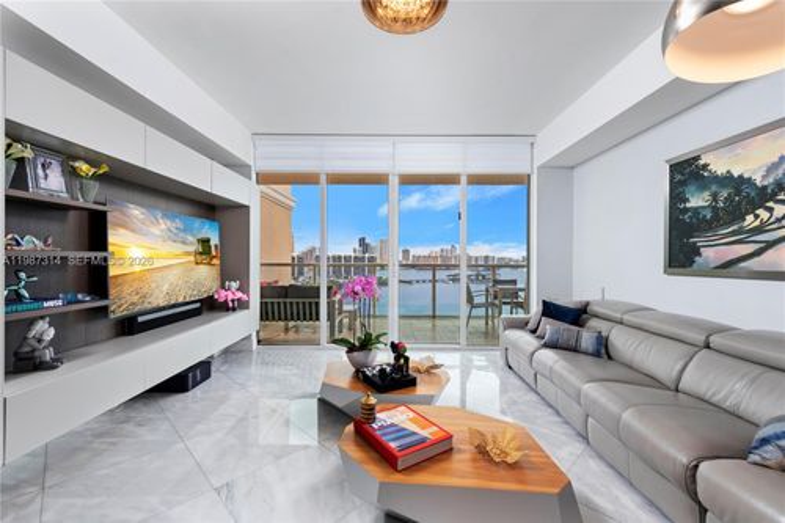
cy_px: 262
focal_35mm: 15
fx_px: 327
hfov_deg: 100.4
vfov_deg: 77.3
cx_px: 392
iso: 320
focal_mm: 15
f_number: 8
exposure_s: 1/100
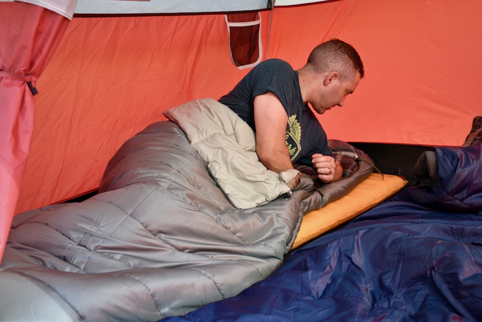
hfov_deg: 49.6
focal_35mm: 39
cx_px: 241
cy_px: 161
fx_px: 522
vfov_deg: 34.2
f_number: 4
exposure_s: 1/60
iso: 400
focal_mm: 26
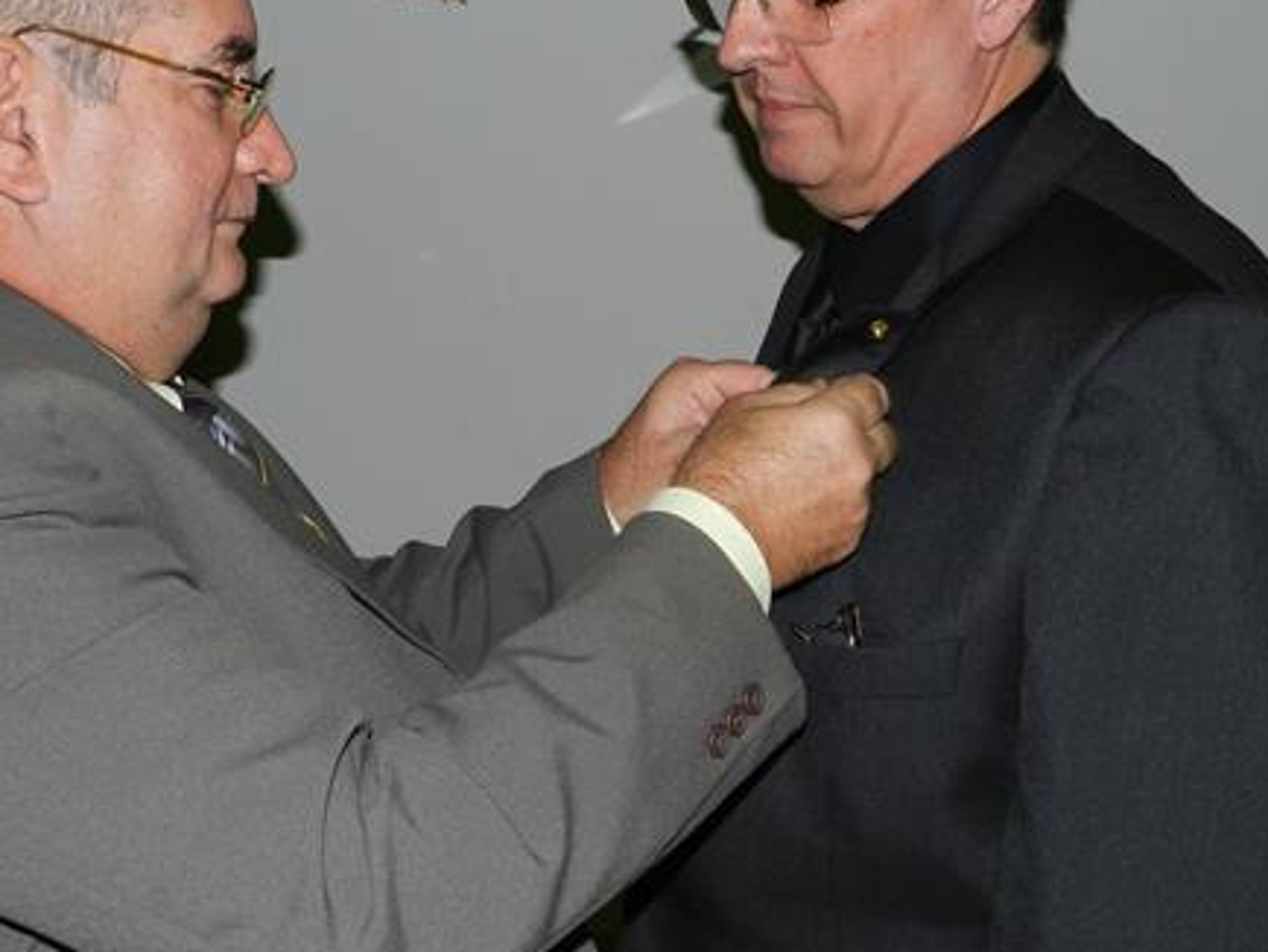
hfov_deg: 34.3
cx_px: 631
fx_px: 2052
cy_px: 412
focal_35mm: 56
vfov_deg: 26.1
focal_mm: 6.7
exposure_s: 1/30
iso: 200
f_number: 4
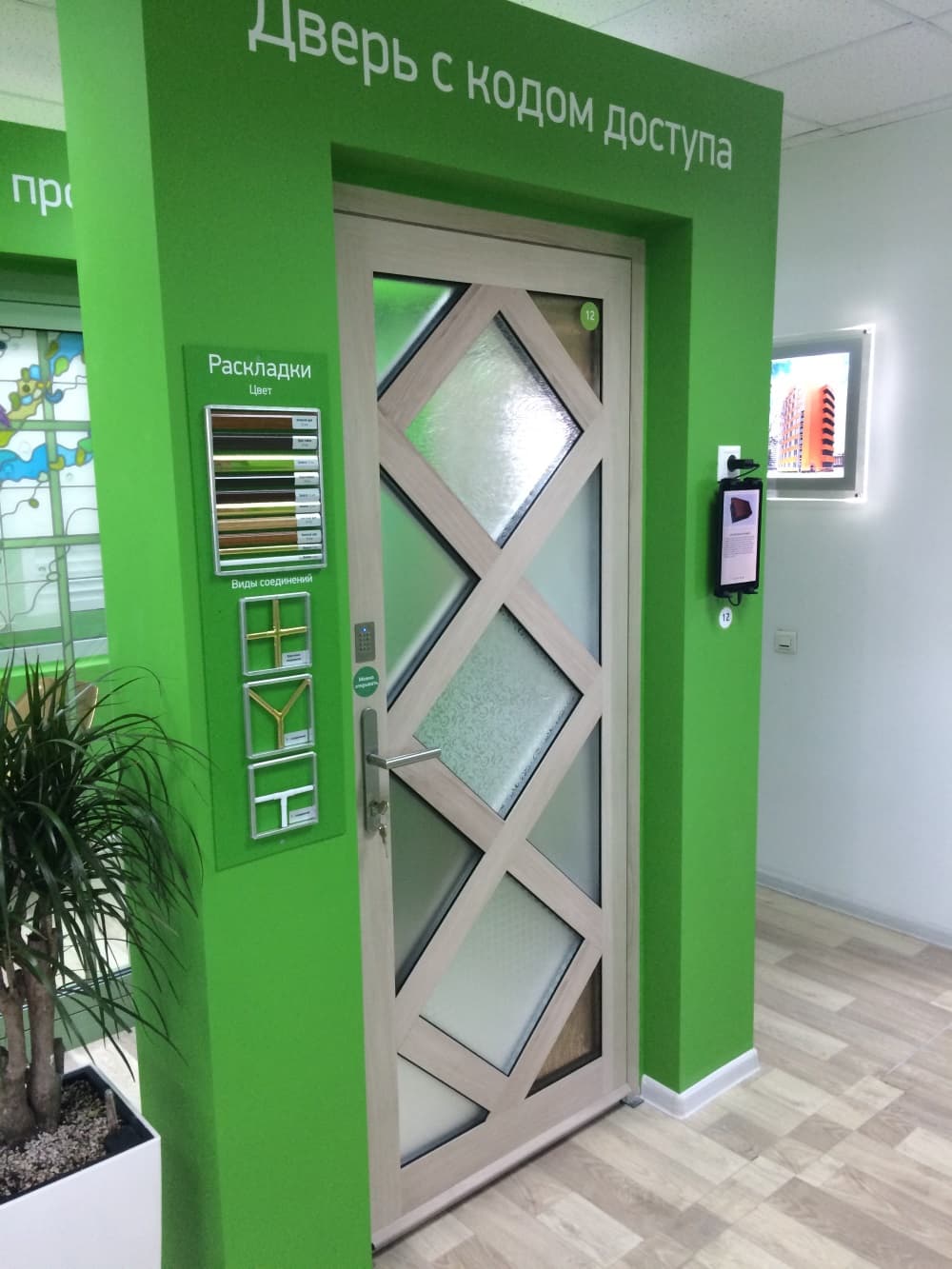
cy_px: 634
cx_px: 476
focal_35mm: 29
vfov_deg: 61.7
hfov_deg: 48.2
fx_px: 1063
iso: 160
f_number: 2.2
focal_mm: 4.15
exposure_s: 1/33
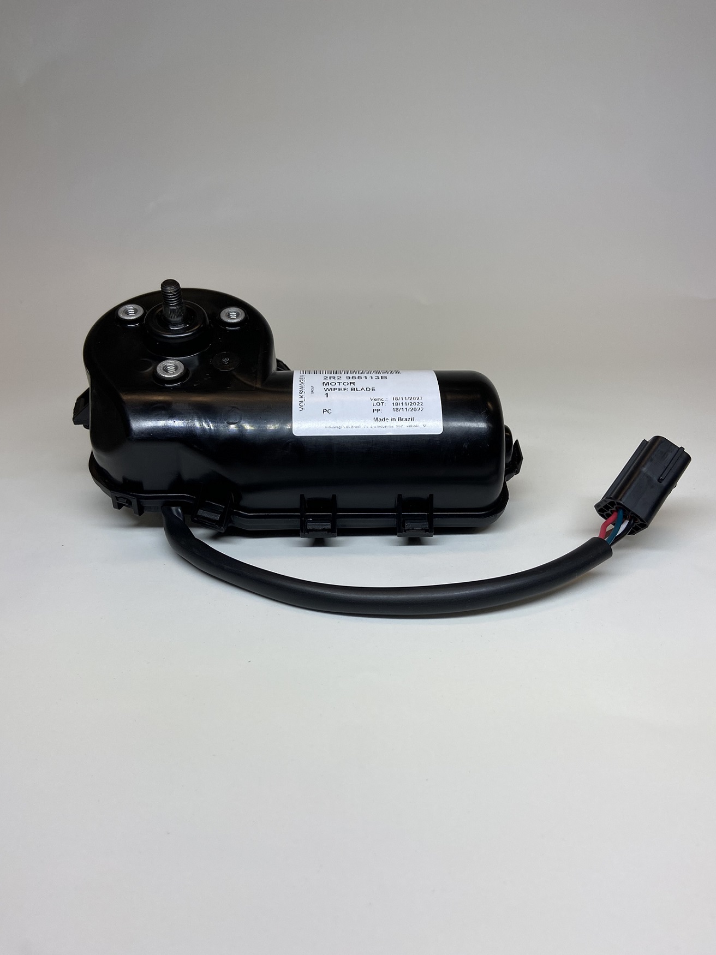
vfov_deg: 67.3
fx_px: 717
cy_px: 478
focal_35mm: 26
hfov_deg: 53.1
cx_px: 358
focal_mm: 4.25
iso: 32
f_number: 1.8
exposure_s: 1/390
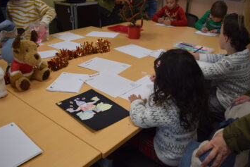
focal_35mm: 31
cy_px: 94
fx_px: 215
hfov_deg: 60.3
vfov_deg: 42.3
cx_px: 128
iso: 400
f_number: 4.5
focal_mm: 18
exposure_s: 1/80
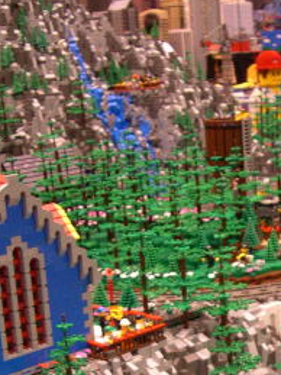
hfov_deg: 16.7
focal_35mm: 88
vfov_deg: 21.7
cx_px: 215
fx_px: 953
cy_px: 346
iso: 400
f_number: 2.8
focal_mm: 8
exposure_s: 1/55.3
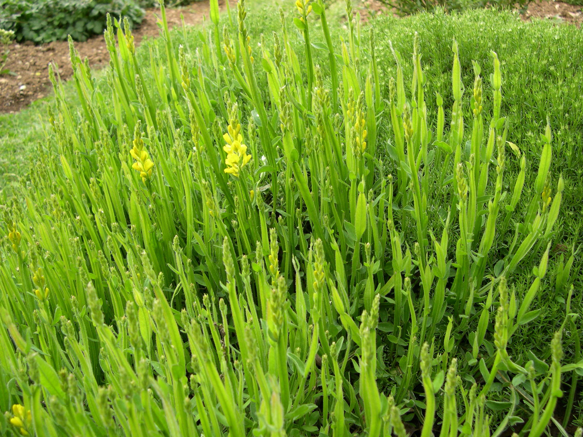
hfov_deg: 49.0
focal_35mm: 38
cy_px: 218
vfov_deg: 37.7
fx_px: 640
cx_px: 292
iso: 100
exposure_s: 1/210
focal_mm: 8
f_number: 2.8
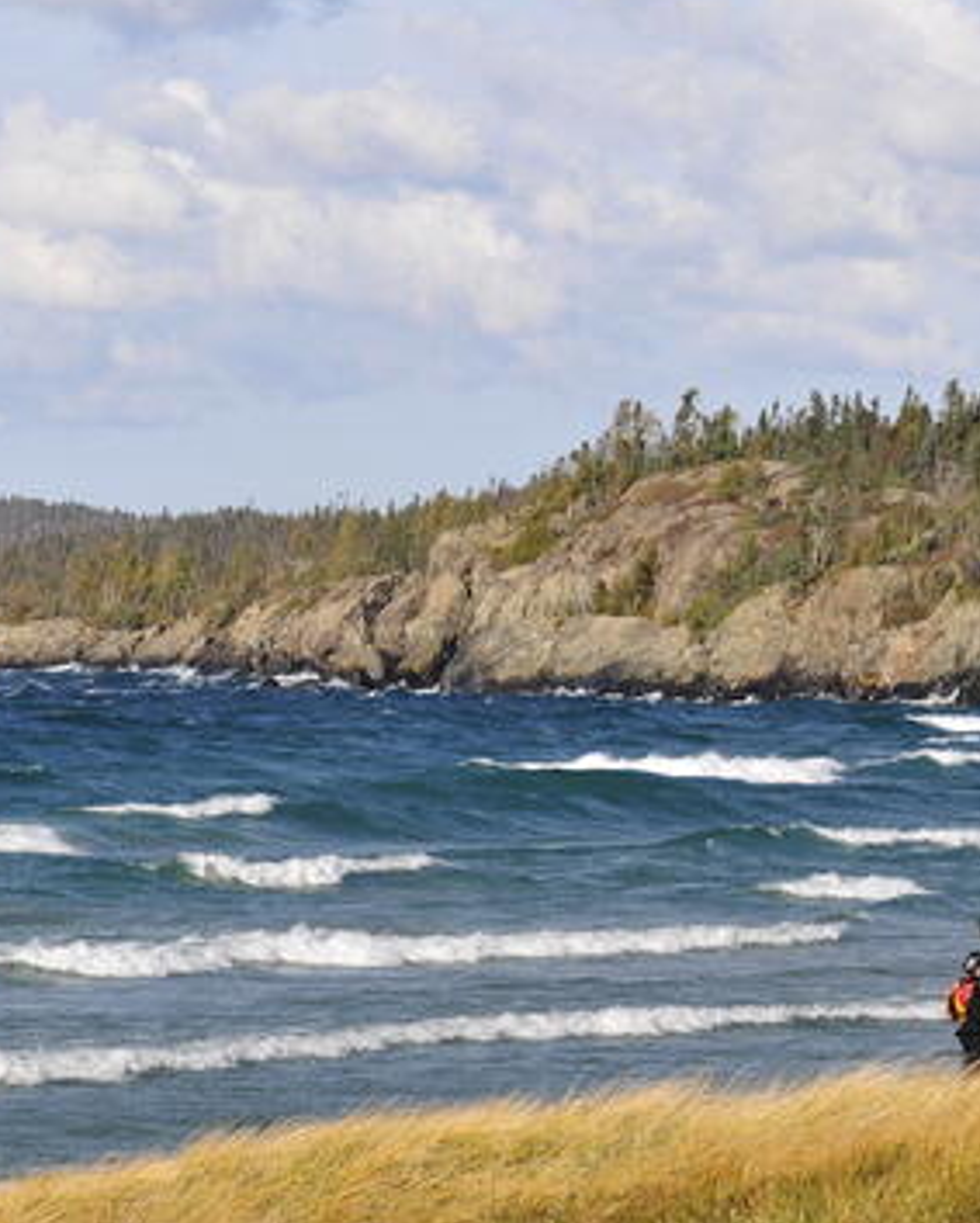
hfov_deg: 7.5
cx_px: -149
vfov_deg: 9.4
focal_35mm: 206
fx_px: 7459
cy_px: 830
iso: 160
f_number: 8
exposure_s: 1/500
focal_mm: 70
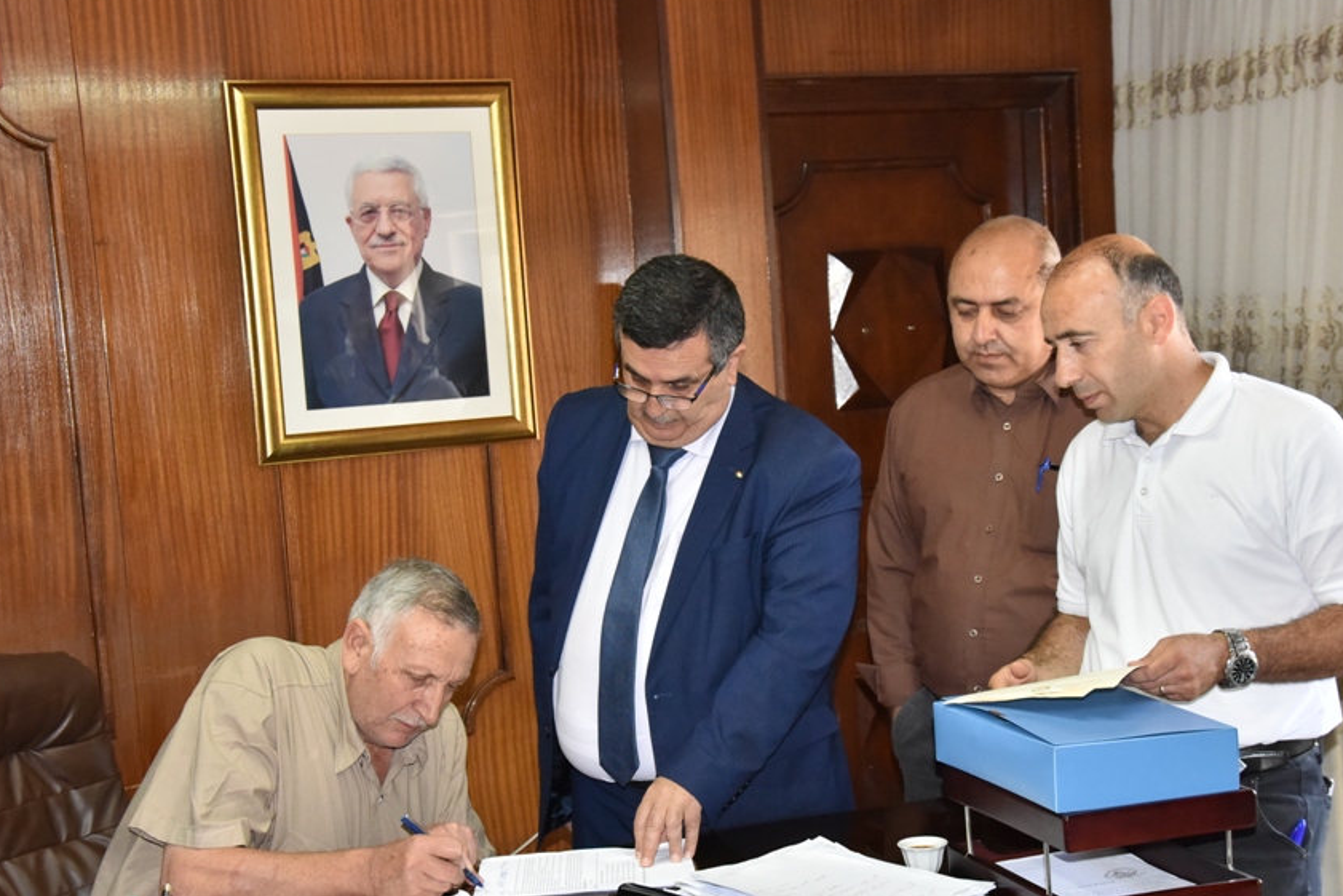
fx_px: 2089
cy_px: 496
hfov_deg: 35.6
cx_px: 669
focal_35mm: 56
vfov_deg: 24.2
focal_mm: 46
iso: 3200
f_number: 7.1
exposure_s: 1/250
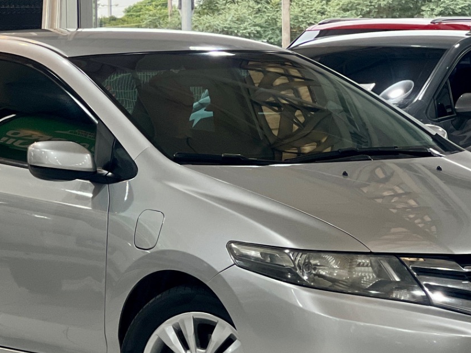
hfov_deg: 11.2
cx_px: 214
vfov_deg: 8.4
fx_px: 2408
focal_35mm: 177
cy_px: 235
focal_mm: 9
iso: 200
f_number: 2.8
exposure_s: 1/40
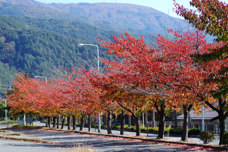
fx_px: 855
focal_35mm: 135
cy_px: 76
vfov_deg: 10.2
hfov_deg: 15.2
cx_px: 114
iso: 125
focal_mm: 90
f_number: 3.5
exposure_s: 1/800
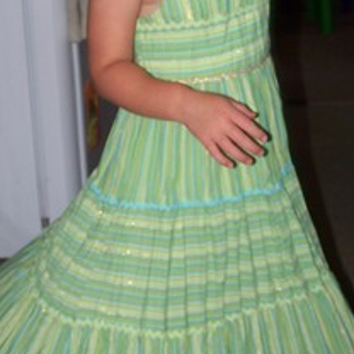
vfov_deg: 16.7
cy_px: 94
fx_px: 1203
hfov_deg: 16.7
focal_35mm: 104
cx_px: 157
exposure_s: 1/60
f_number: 3.2
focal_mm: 8.5
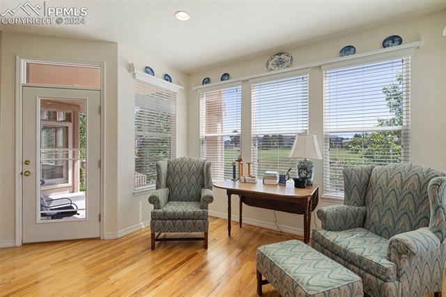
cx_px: 223
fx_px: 198
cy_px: 148
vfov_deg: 73.7
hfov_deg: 96.8
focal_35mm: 16
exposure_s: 1/25
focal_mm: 16
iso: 500
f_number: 7.1
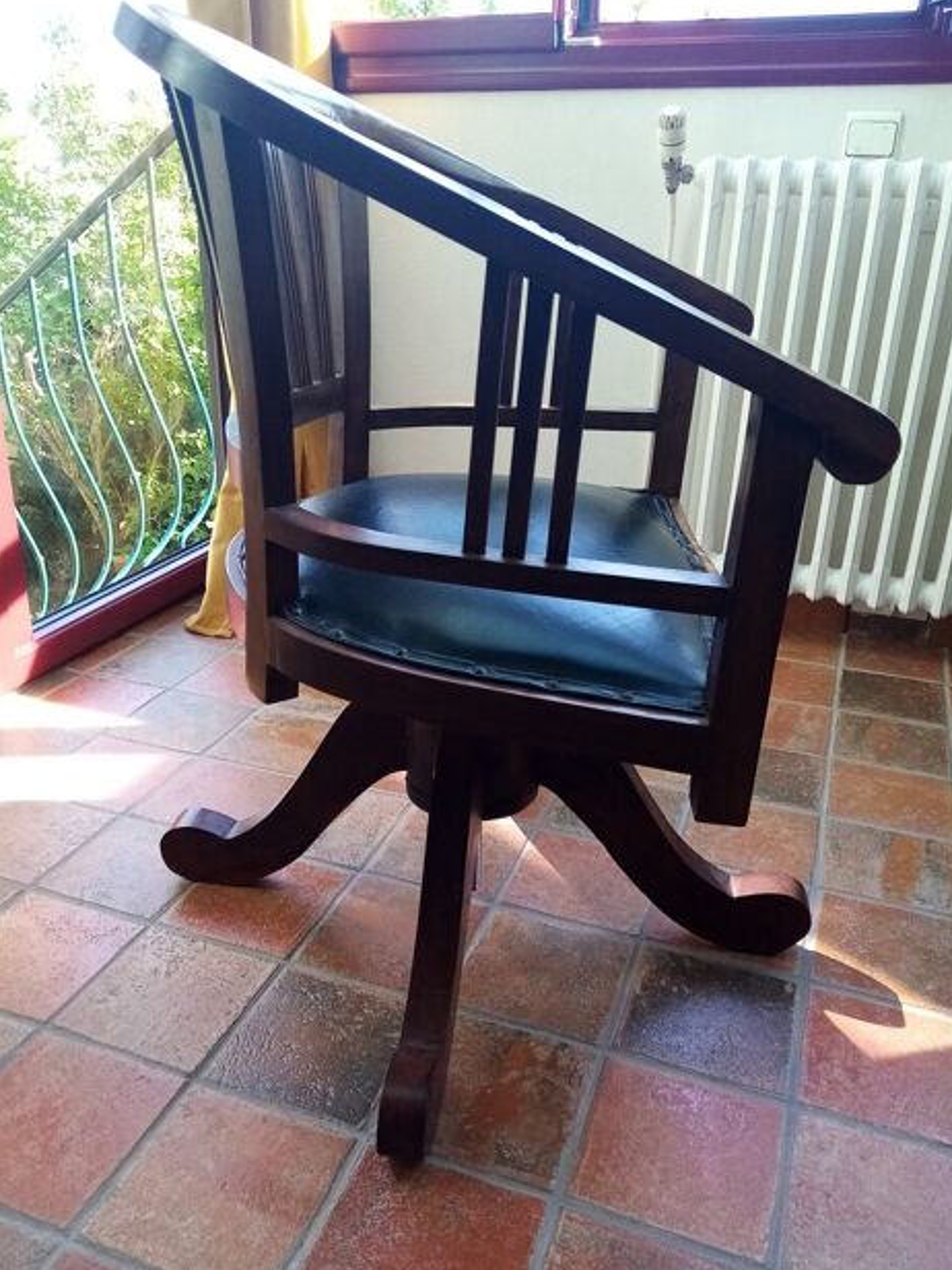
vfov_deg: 65.3
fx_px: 990
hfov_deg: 51.3
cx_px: 462
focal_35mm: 27
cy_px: 614
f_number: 1.8
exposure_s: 1/100
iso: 183
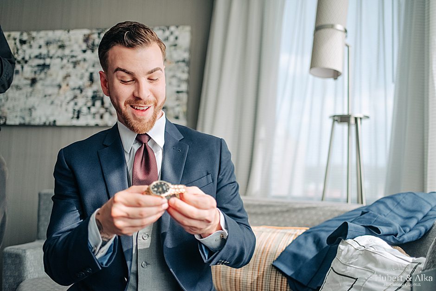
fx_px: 424
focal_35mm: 35
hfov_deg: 54.4
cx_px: 218
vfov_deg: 37.9
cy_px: 146
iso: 400
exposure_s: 1/1600
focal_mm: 35
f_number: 1.8
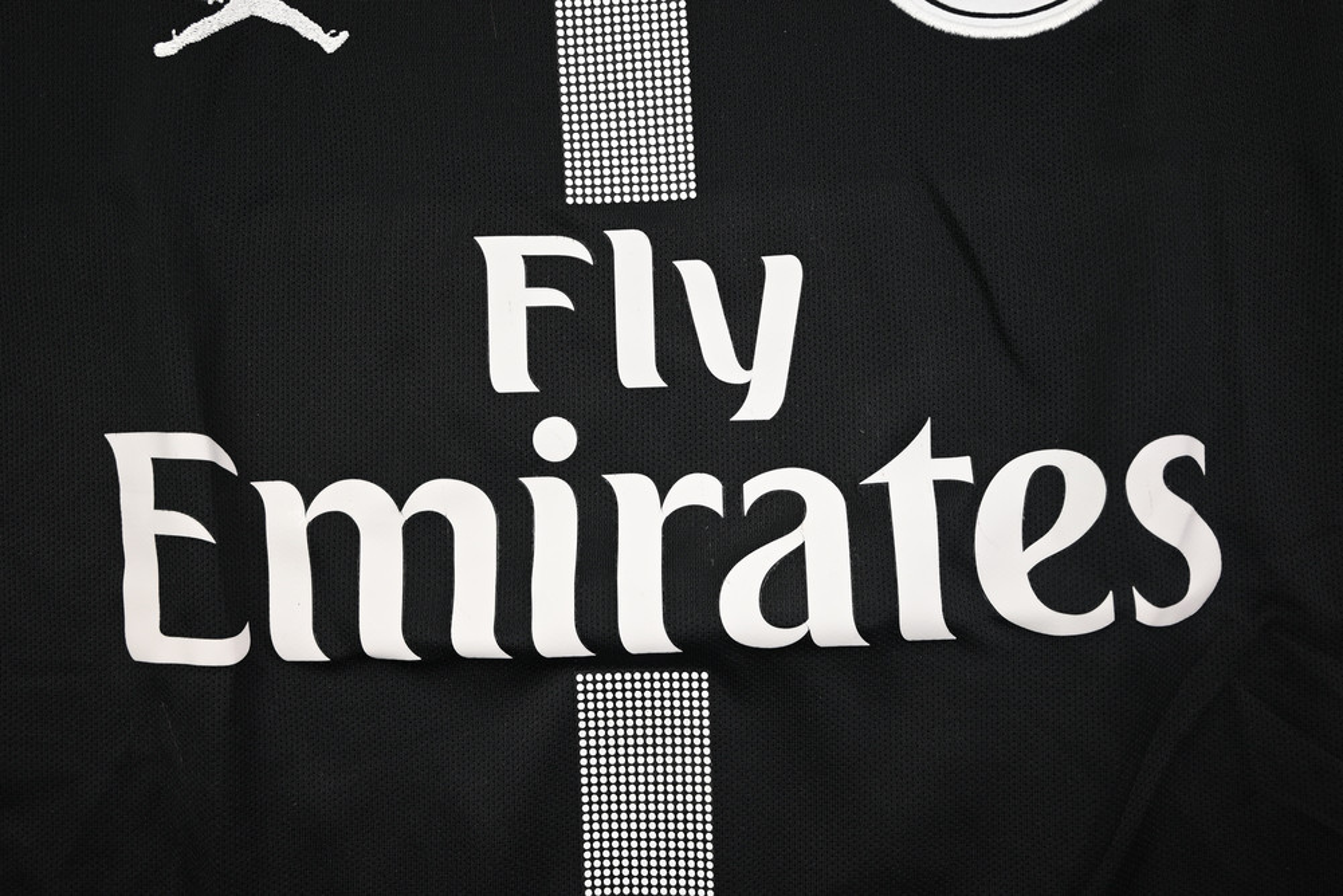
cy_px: 448
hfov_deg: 60.3
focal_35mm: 31
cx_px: 672
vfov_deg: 42.4
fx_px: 1157
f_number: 4.8
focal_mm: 31
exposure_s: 1/100
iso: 200
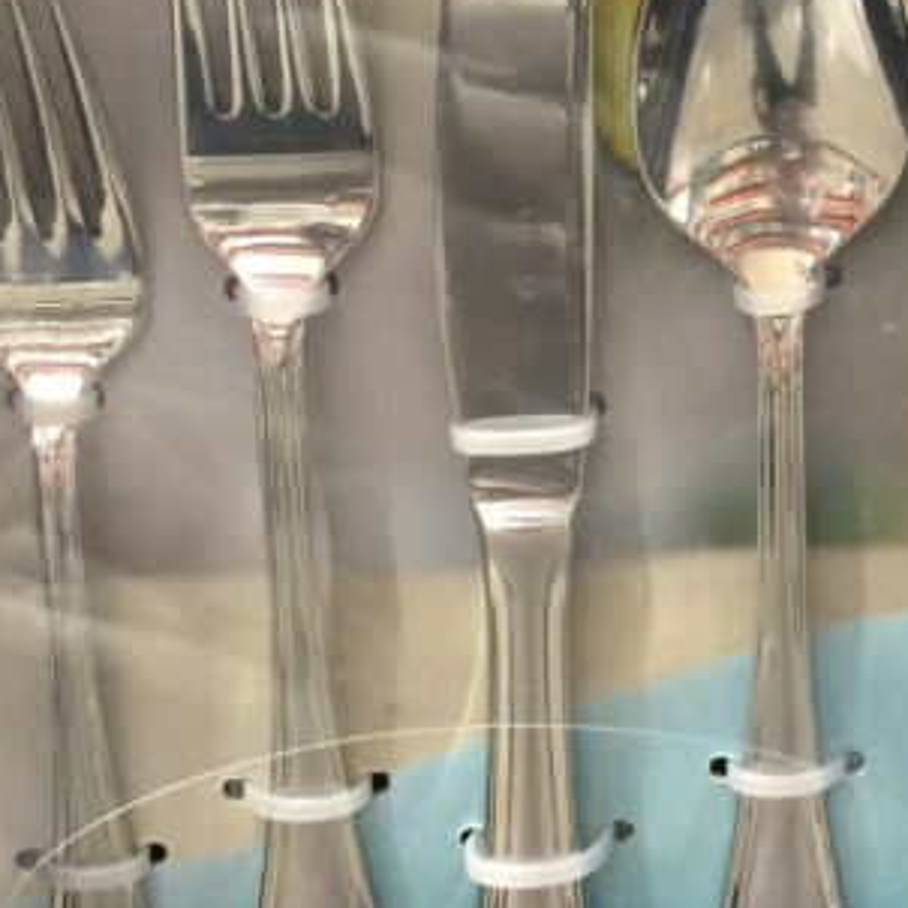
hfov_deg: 19.3
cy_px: 78
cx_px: 950
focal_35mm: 87
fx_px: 2582
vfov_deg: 19.6
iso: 320
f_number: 2.2
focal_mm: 4.15
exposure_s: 1/17
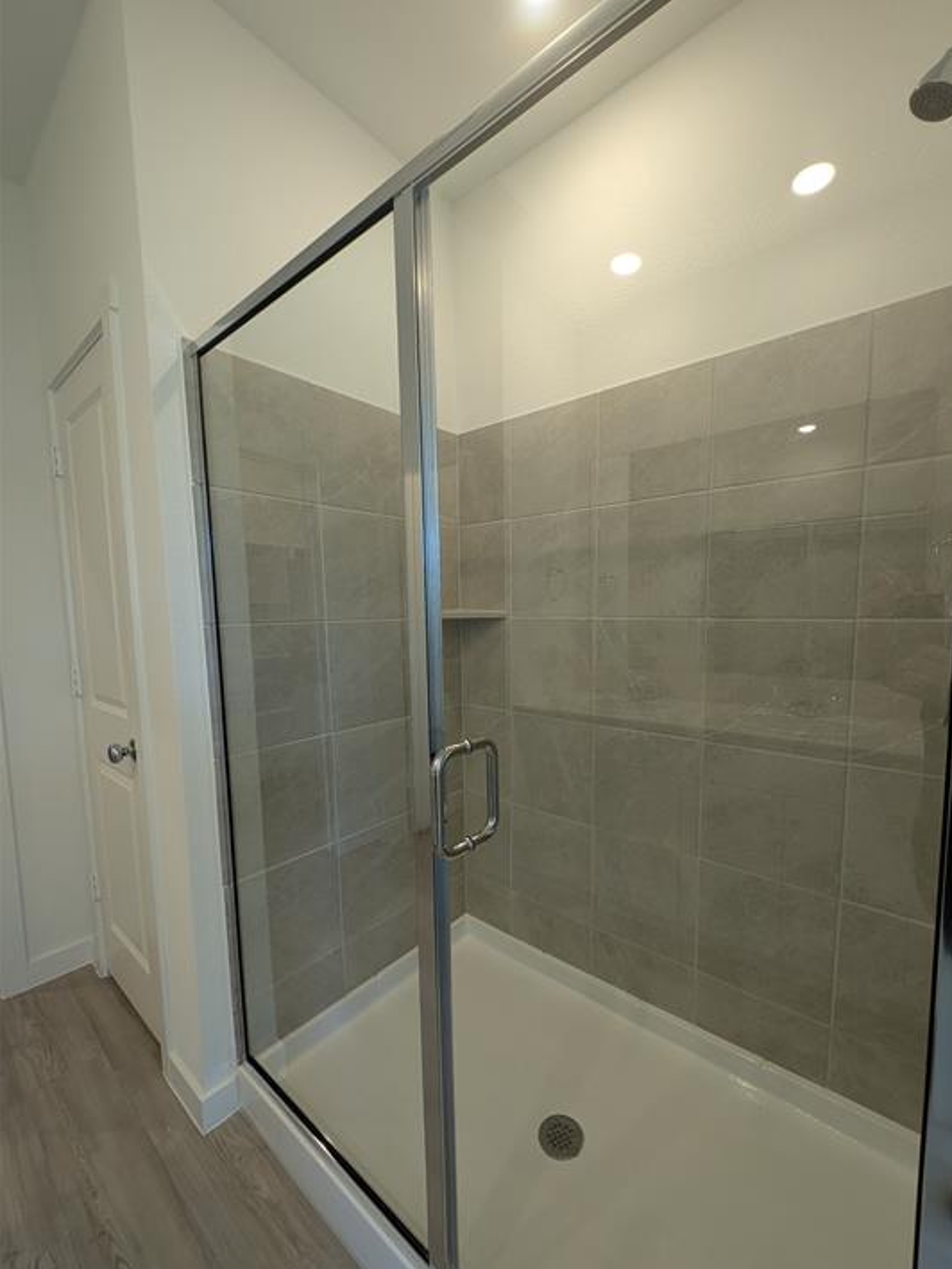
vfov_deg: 106.1
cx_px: 514
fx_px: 477
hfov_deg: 89.8
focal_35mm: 13
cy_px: 659
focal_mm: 2.23
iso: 49
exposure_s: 1/40
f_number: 1.95
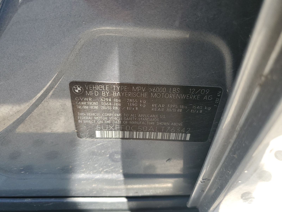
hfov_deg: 67.3
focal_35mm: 26
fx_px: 212
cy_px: 106
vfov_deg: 53.1
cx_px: 141
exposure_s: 1/238
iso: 50
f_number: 1.5
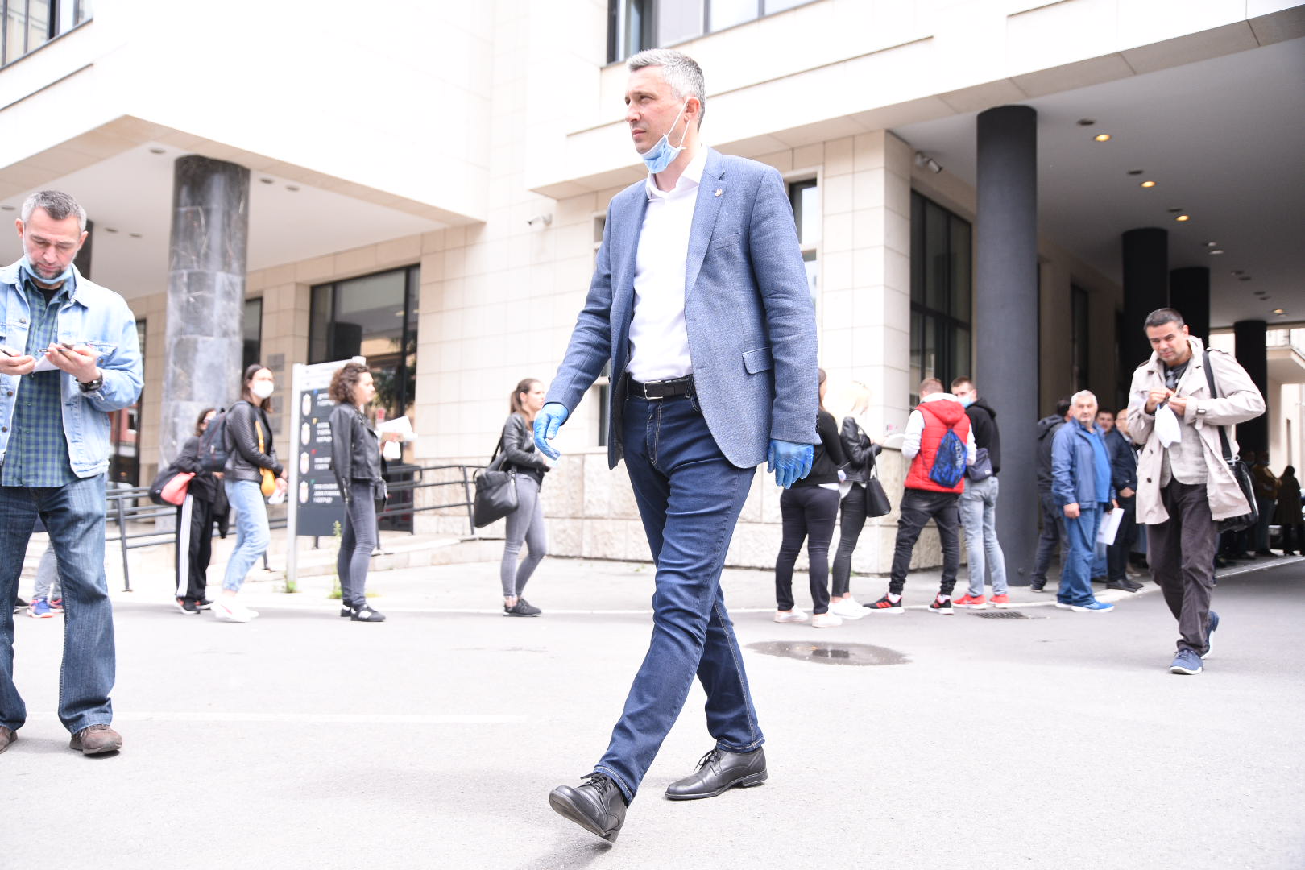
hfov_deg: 58.7
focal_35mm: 32
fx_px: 1160
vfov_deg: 41.1
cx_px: 652
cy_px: 435
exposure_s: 1/1000
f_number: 4
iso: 640
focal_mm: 32
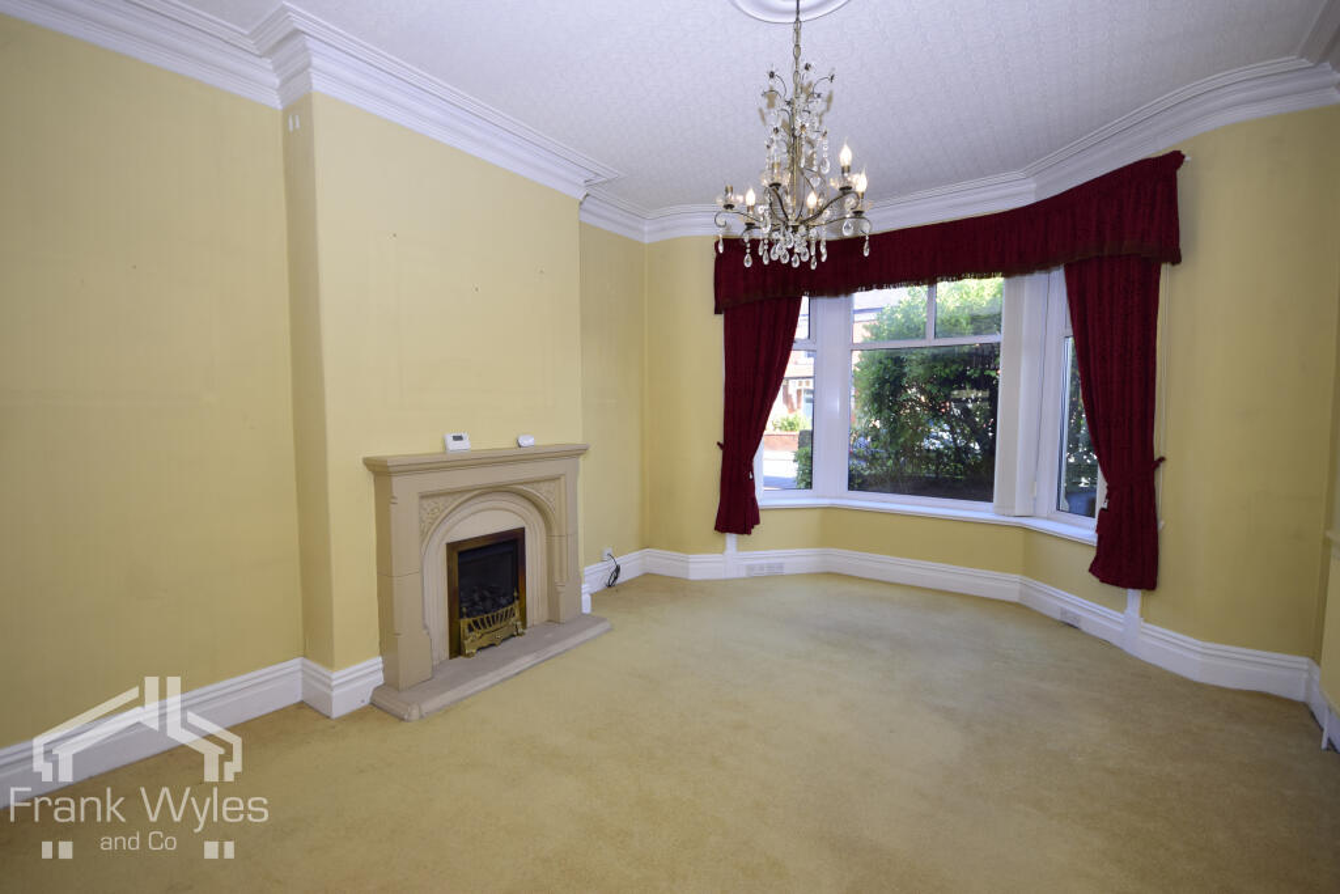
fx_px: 558
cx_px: 670
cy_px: 447
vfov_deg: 77.3
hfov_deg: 100.4
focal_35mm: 15
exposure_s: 1/160
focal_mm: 10
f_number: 4
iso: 400
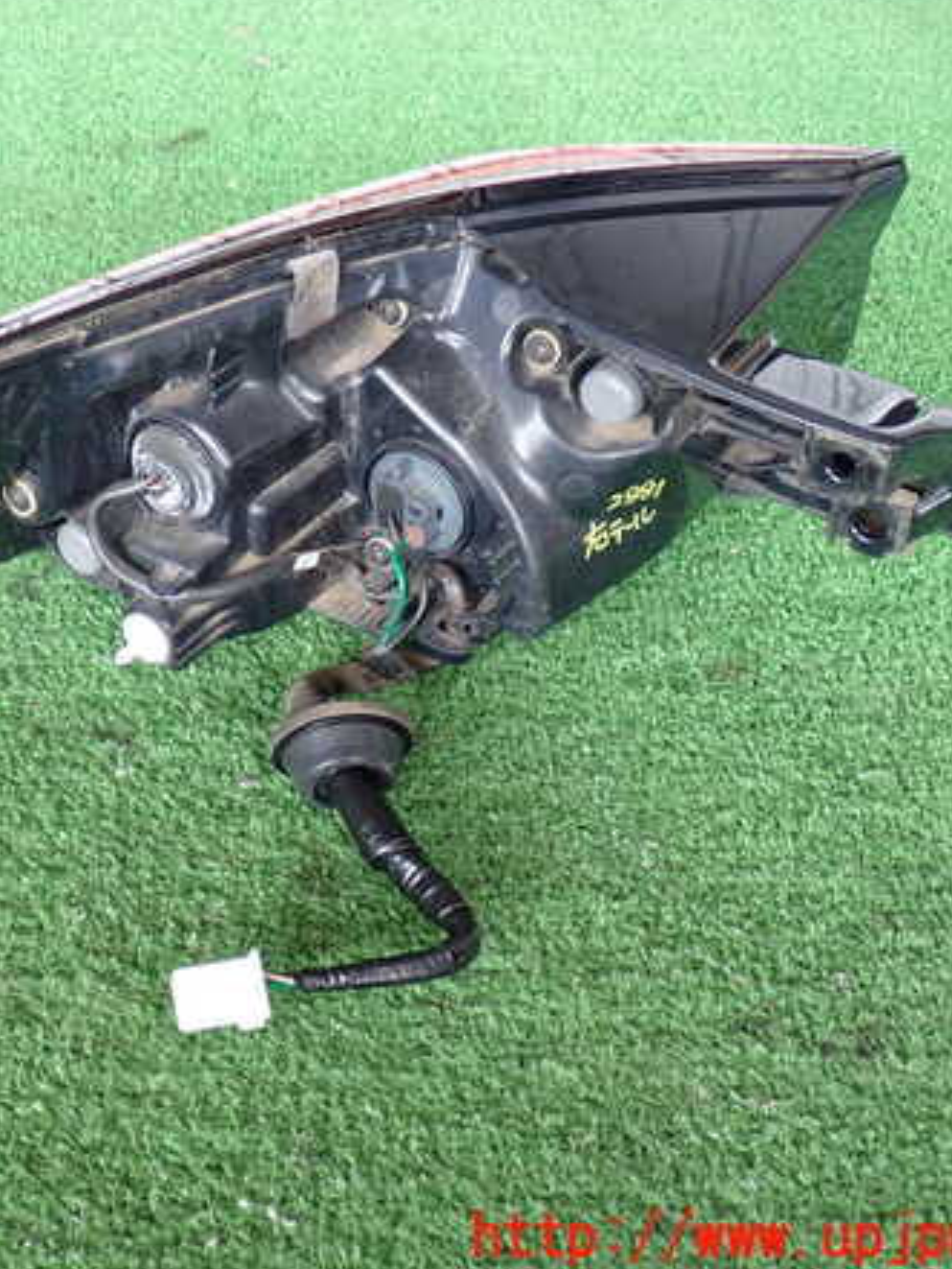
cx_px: 259
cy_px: 627
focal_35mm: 49
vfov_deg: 38.9
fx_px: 1796
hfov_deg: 29.3
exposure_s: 1/40
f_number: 2.5
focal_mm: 6.37
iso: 200
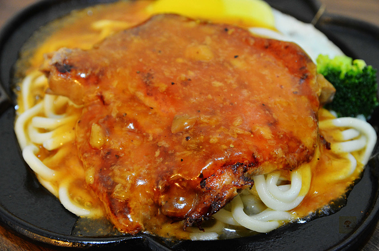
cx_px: 190
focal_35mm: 75
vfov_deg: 18.1
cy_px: 126
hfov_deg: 27.0
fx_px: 788
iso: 800
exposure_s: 1/10
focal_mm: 50
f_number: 5.6
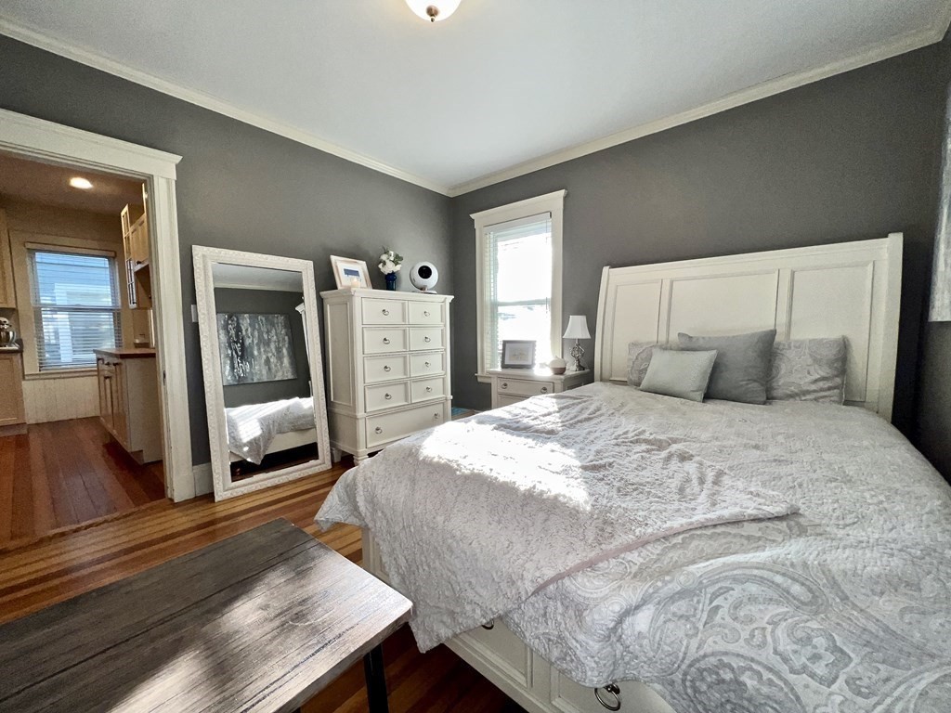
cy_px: 356
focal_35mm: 13
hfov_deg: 106.2
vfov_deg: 89.9
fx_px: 357
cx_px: 476
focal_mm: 1.57
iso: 50
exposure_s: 1/122
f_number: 1.8
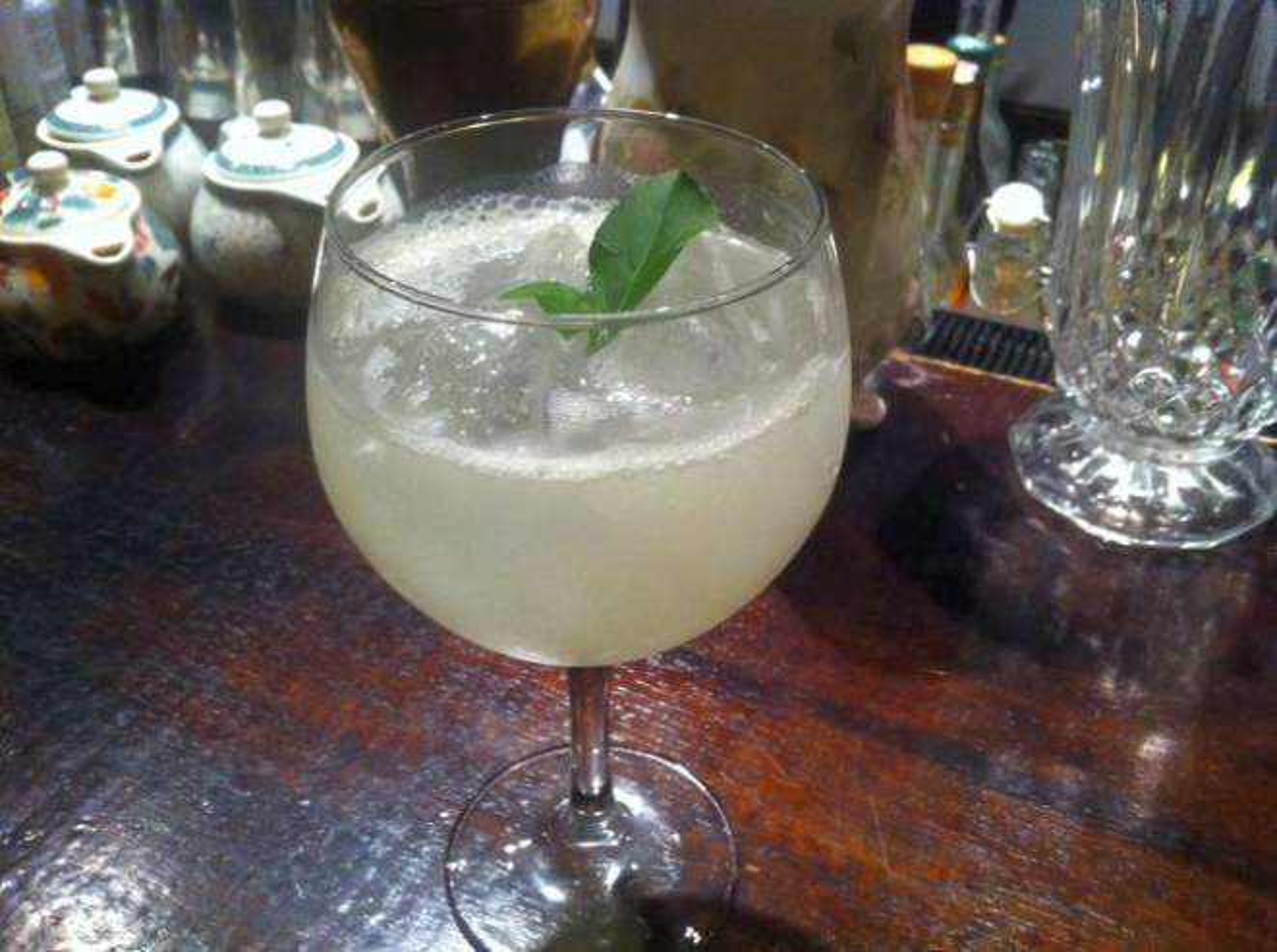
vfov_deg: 40.6
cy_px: 476
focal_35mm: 35
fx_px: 1289
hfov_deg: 52.7
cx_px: 638
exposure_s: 1/15
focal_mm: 3.85
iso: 400
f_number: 2.8
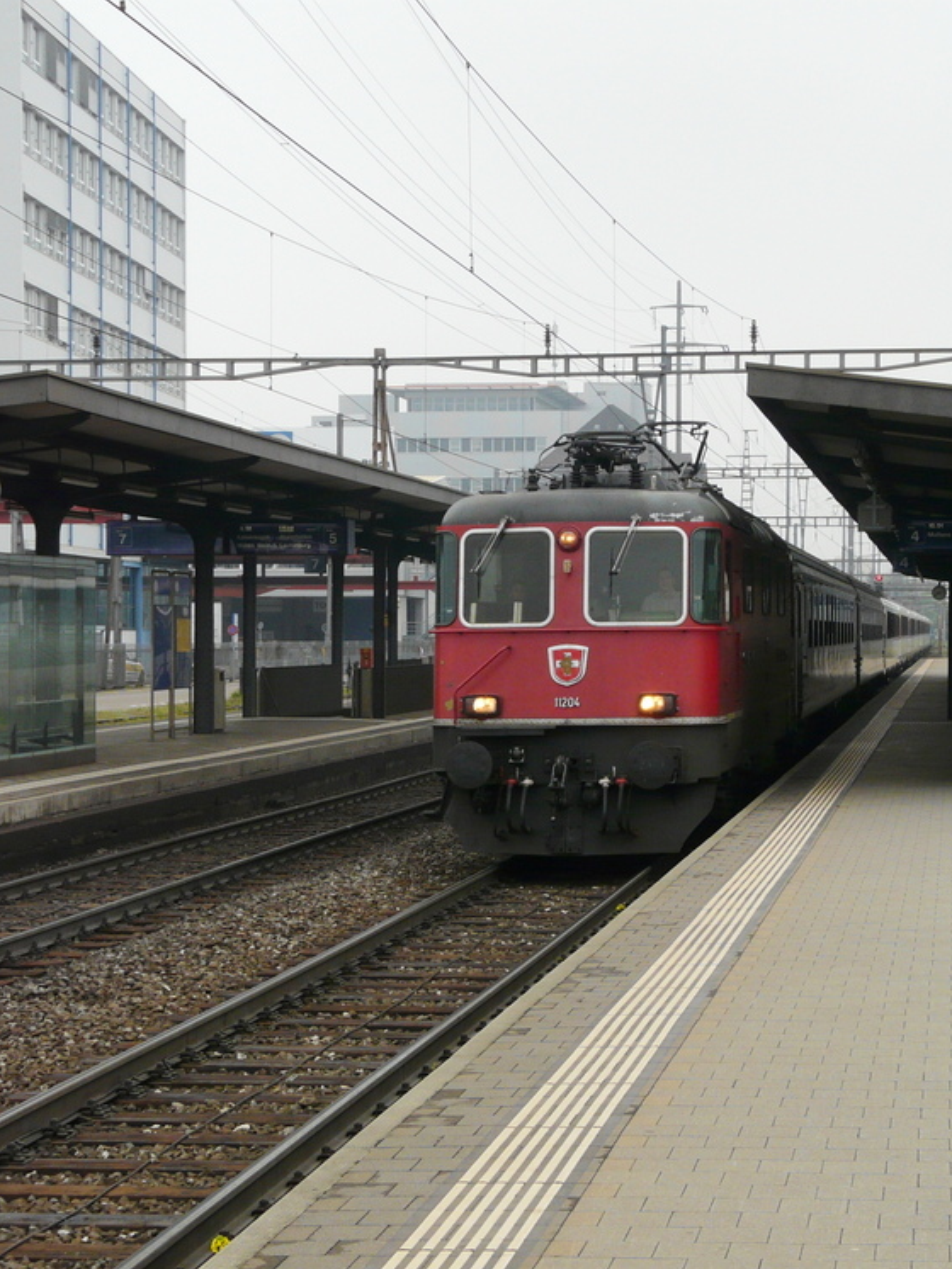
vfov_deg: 26.0
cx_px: 615
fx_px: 2751
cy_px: 635
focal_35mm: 75
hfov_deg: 19.6
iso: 100
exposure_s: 1/250
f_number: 4
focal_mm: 9.2
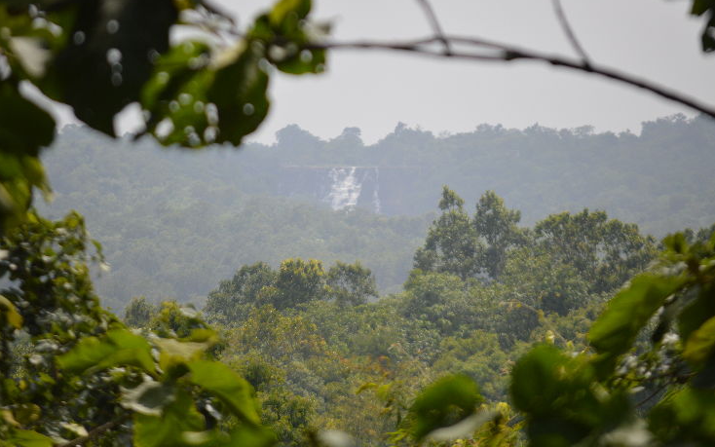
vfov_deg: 4.5
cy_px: 219
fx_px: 5691
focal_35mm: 292
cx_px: 357
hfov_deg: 7.2
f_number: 5.6
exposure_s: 1/1600
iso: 400
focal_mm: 190
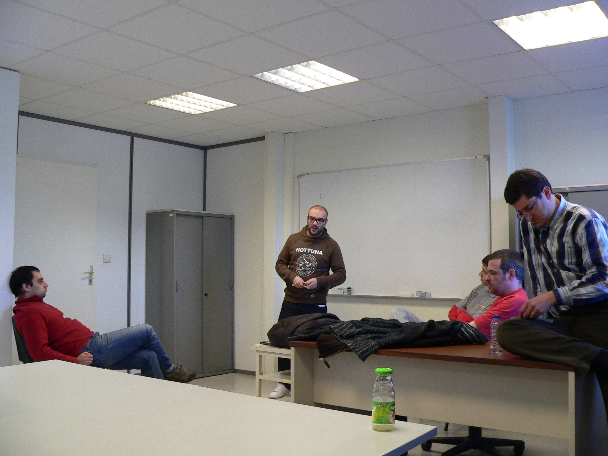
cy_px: 228
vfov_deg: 39.7
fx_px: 632
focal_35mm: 36
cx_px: 304
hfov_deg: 51.4
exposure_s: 1/30
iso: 200
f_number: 2.8
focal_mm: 6
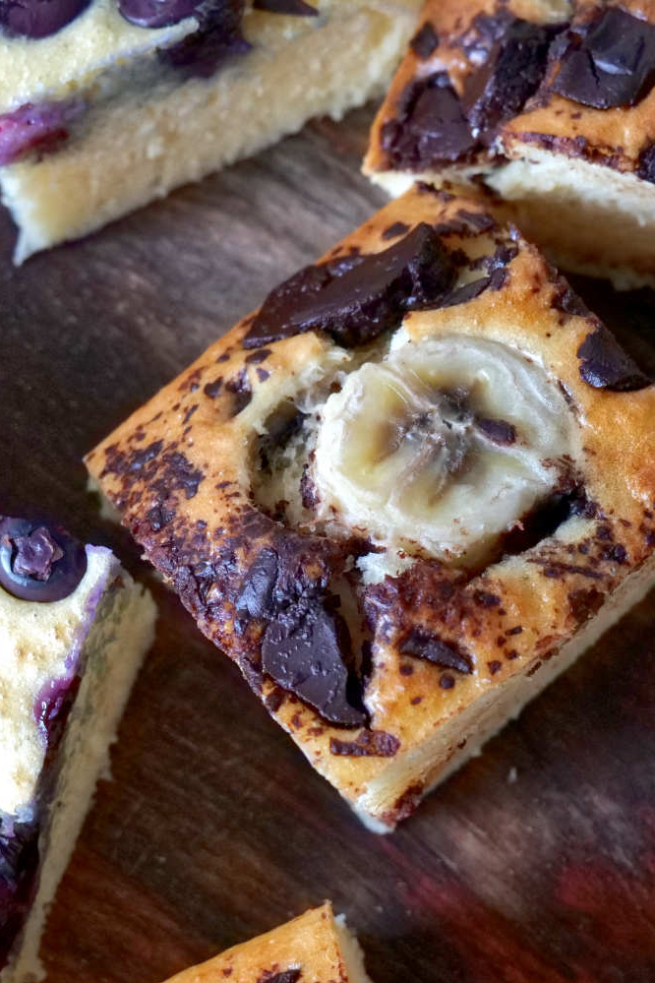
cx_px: 420
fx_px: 2674
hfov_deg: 13.9
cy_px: 449
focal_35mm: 98
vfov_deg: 20.8
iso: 6400
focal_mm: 51
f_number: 8
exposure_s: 1/60
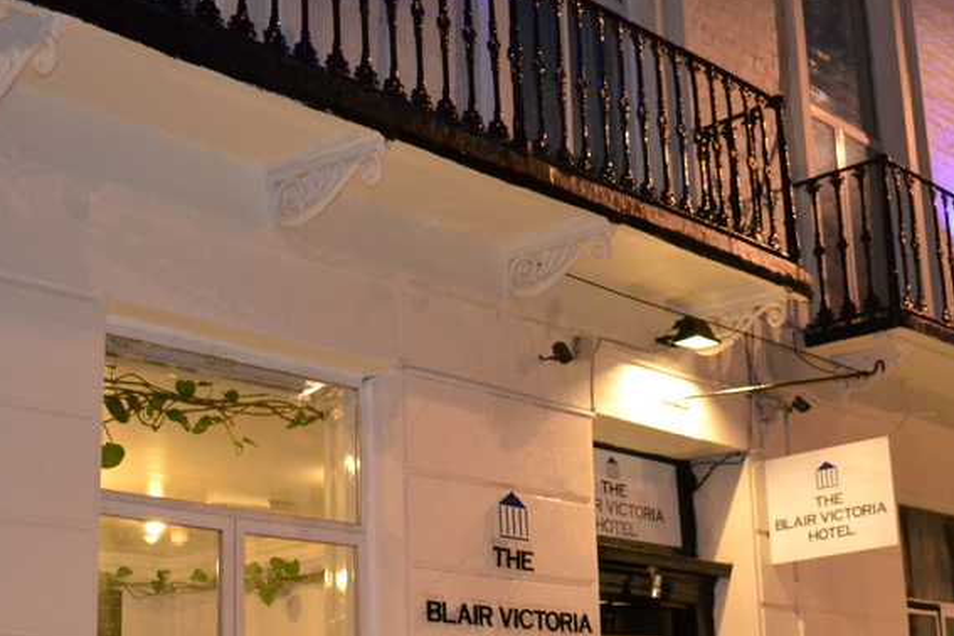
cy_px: 259
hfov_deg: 29.8
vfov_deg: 20.3
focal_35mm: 67
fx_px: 1775
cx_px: 658
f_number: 3.8
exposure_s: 1/60
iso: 2800
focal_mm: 22
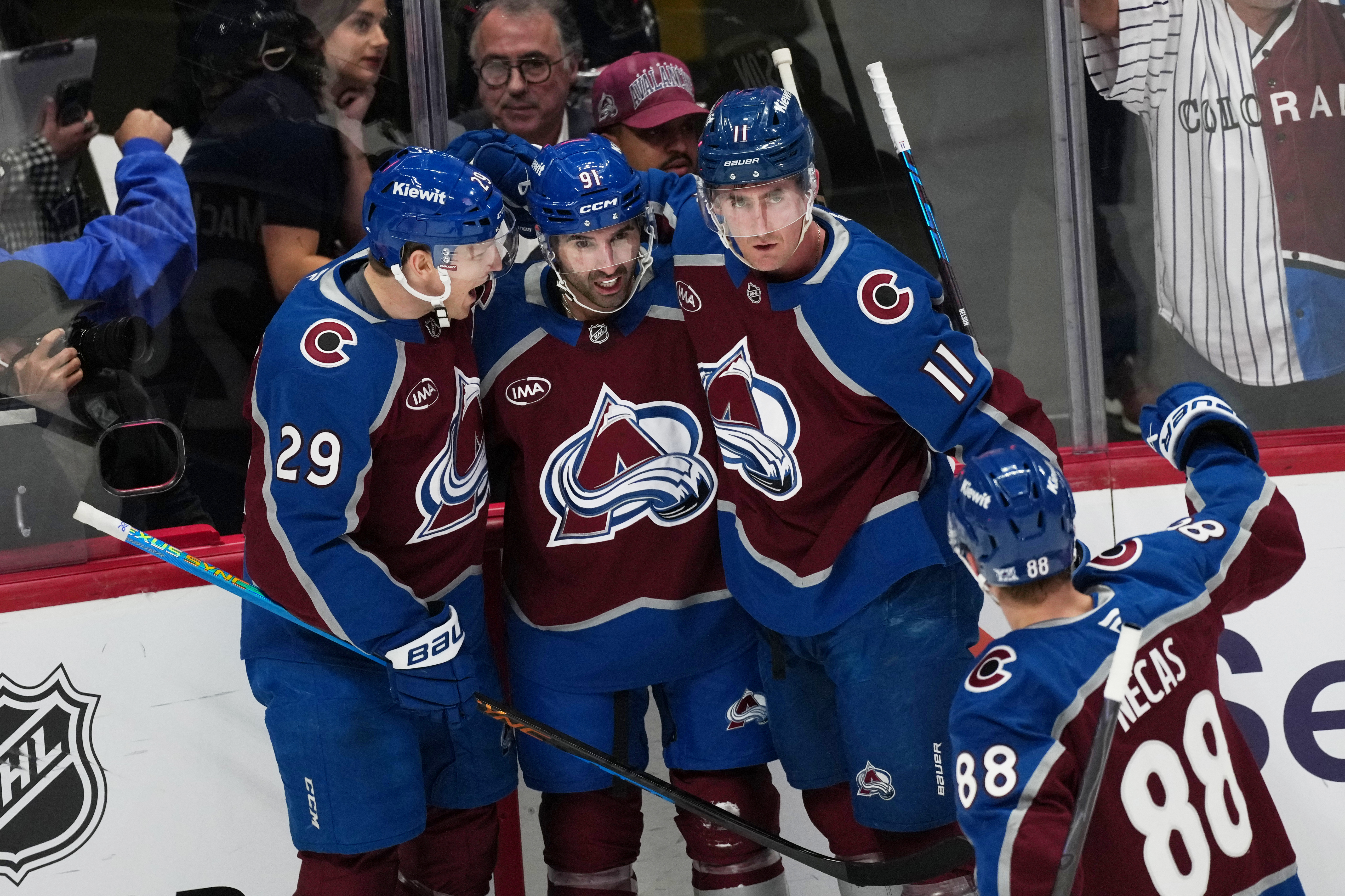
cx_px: 672
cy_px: 448
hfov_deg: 2.3
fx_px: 33622
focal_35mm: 900
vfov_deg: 1.5
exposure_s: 1/2000
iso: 2500
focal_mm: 600
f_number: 4
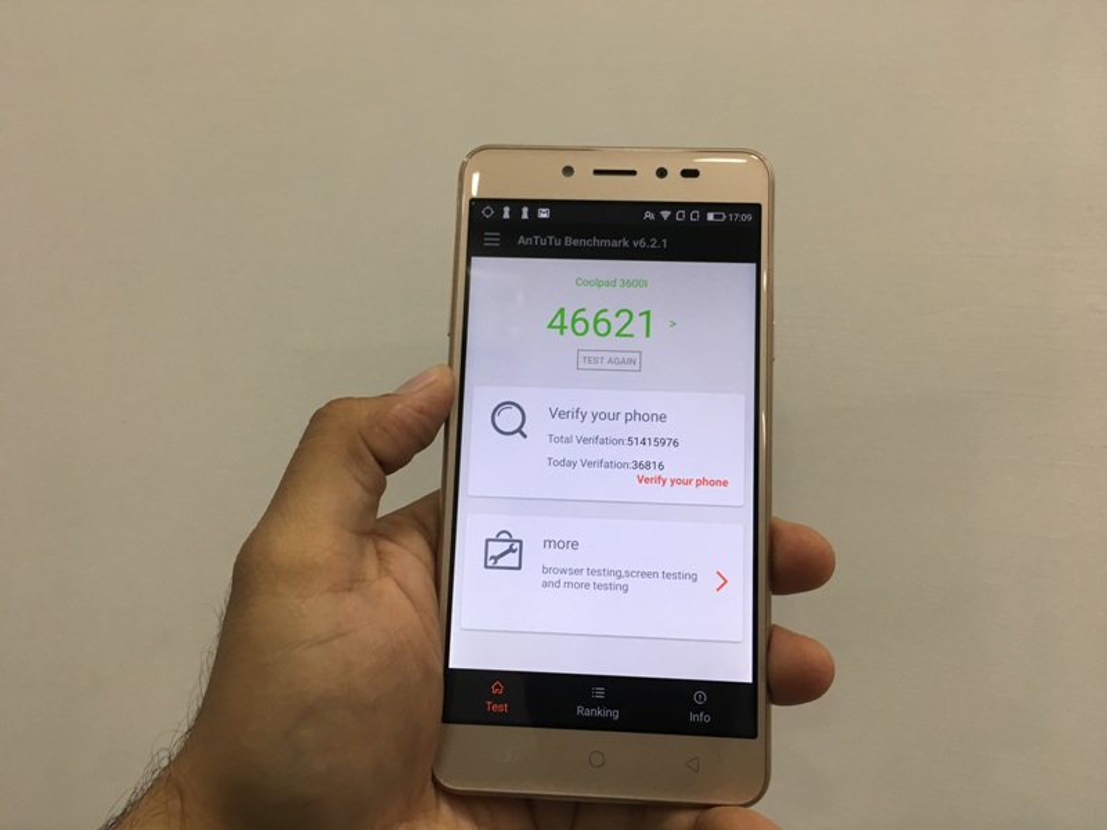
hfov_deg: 61.7
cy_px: 415
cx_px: 554
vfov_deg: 48.2
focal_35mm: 29
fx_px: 927
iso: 25
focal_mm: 4.15
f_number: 2.2
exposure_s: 1/33
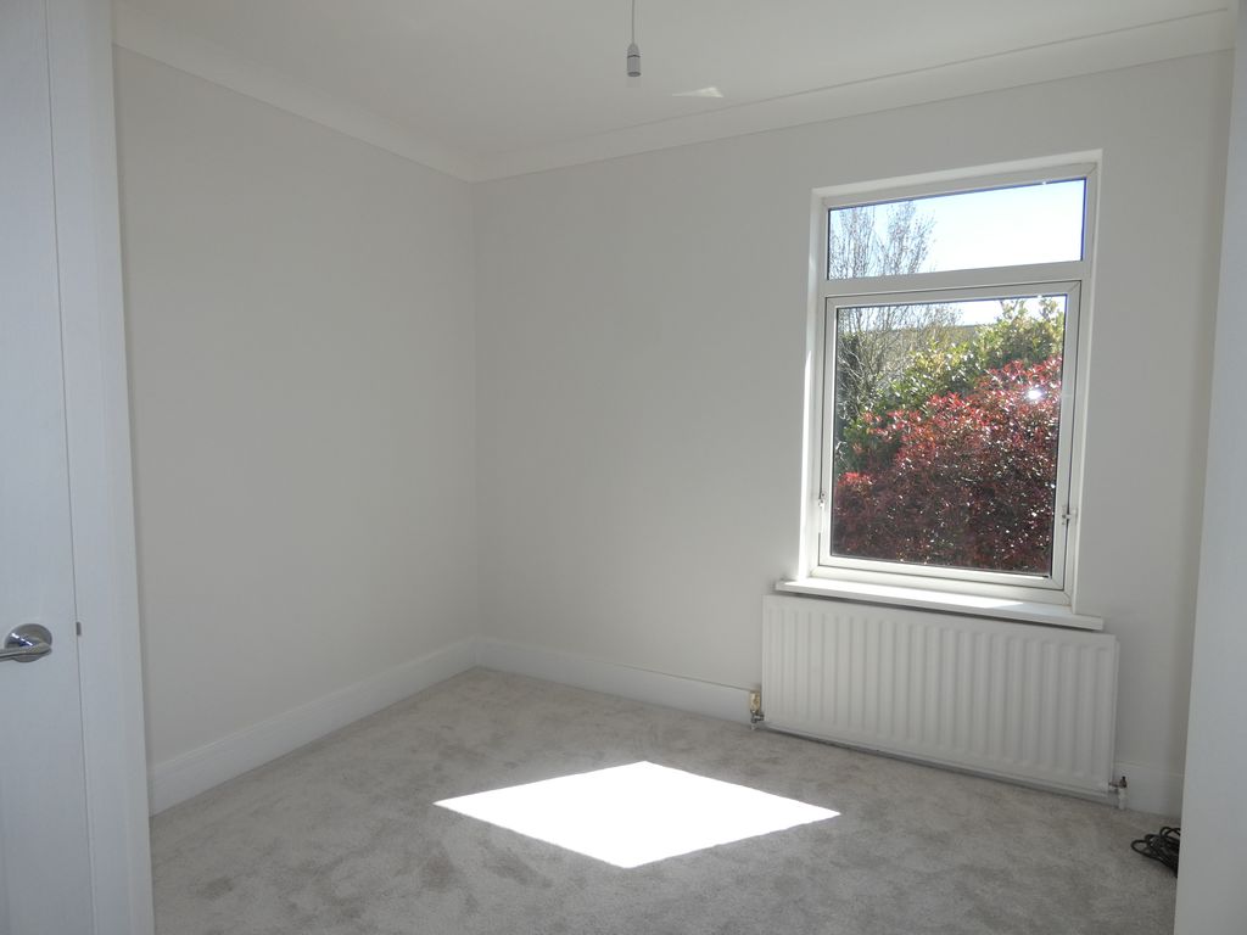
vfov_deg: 66.0
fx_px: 720
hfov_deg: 81.7
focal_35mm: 20
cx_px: 624
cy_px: 468
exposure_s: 1/400
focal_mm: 3.6
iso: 80
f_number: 2.8
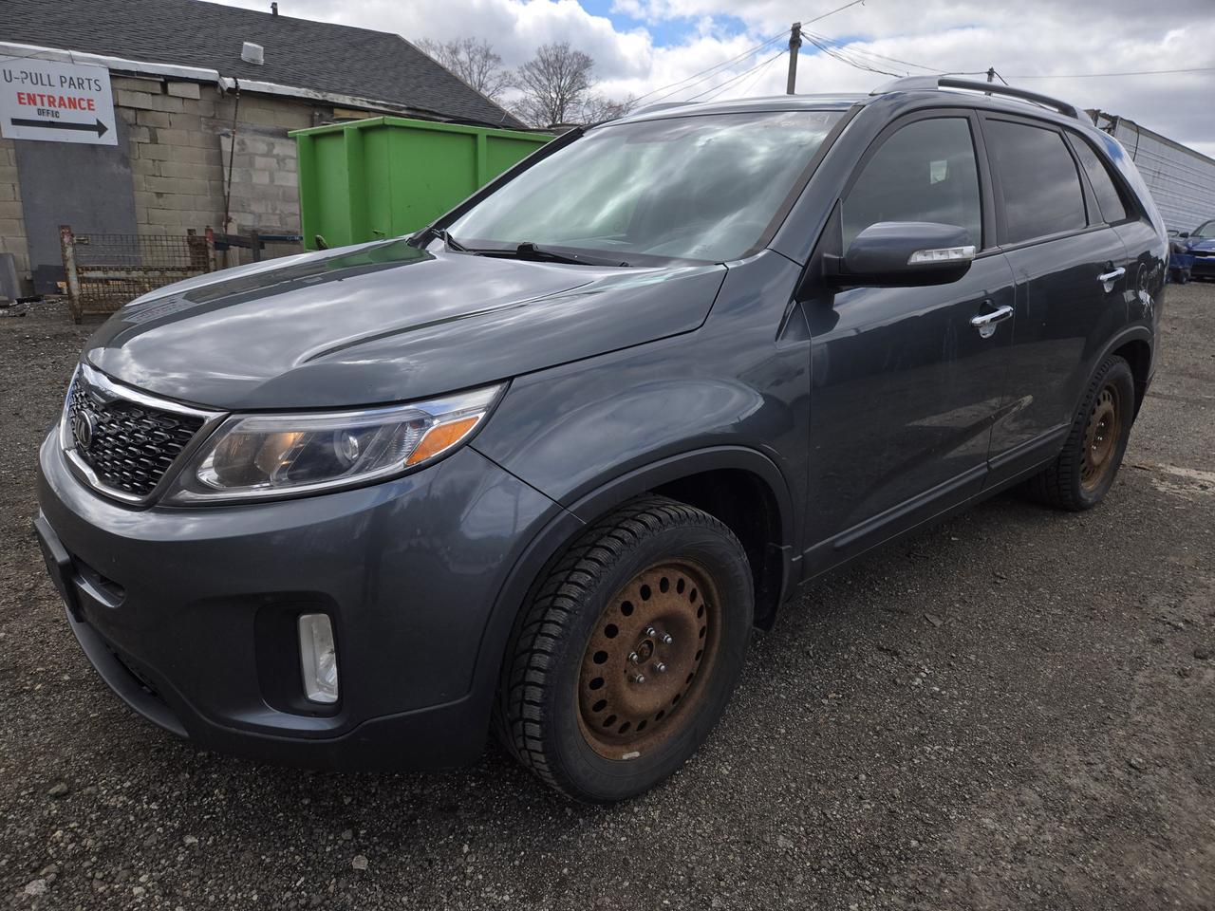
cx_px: 608
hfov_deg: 73.9
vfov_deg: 58.9
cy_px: 456
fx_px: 807
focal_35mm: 23
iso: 25
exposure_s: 1/1258
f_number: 1.8
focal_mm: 5.4
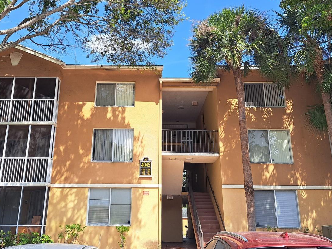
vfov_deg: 40.6
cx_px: 146
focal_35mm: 35
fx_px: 336
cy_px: 107
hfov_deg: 52.5
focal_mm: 5.23
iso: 50
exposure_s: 1/1009
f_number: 1.8
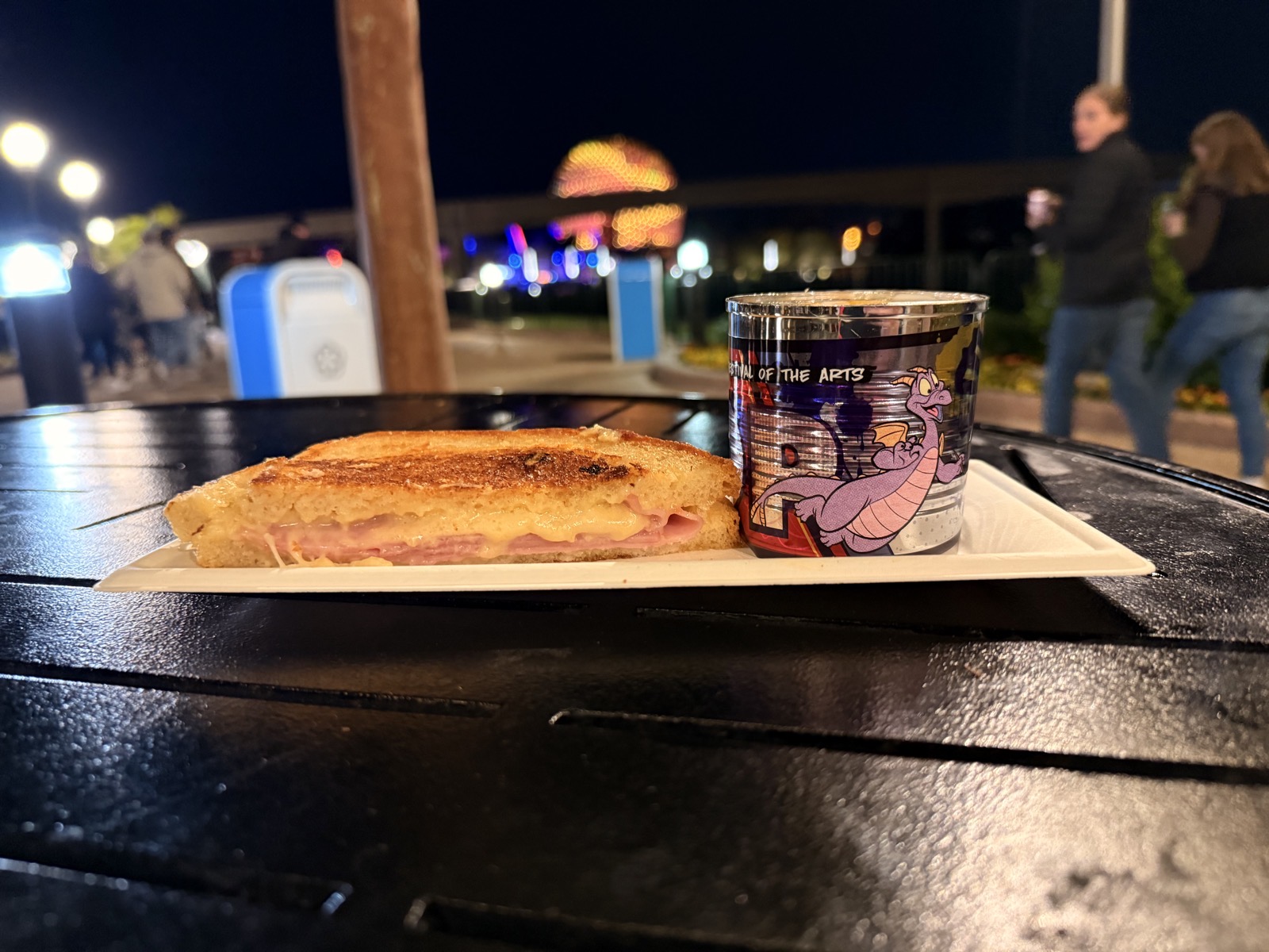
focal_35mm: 24
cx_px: 634
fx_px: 880
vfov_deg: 56.8
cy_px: 476
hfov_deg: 71.6
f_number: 1.78
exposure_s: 1/40
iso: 800
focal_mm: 6.76
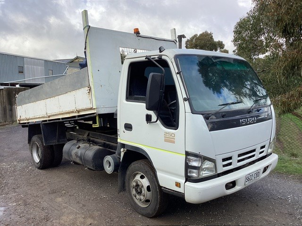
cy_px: 113
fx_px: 270
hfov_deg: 58.4
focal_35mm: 31
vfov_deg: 45.4
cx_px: 151
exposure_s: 1/344
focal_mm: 3.3
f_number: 2.4
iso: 25
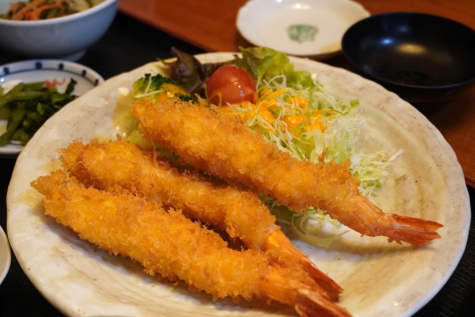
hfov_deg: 41.1
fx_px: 634
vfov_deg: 28.1
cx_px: 238
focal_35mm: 48
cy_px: 158
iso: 2500
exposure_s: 1/60
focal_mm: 32
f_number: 5
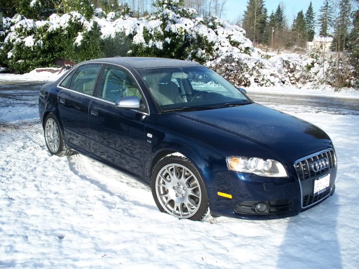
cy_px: 134
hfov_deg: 51.4
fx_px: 373
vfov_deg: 39.7
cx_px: 180
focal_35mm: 36
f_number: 2.8
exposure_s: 1/640
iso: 64
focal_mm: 7.54
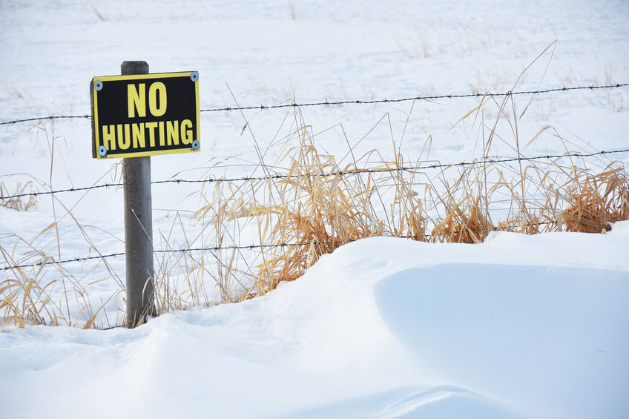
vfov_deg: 8.7
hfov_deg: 13.0
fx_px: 2751
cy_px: 210
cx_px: 314
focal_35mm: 158
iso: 200
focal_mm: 105
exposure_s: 1/1000
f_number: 5.6
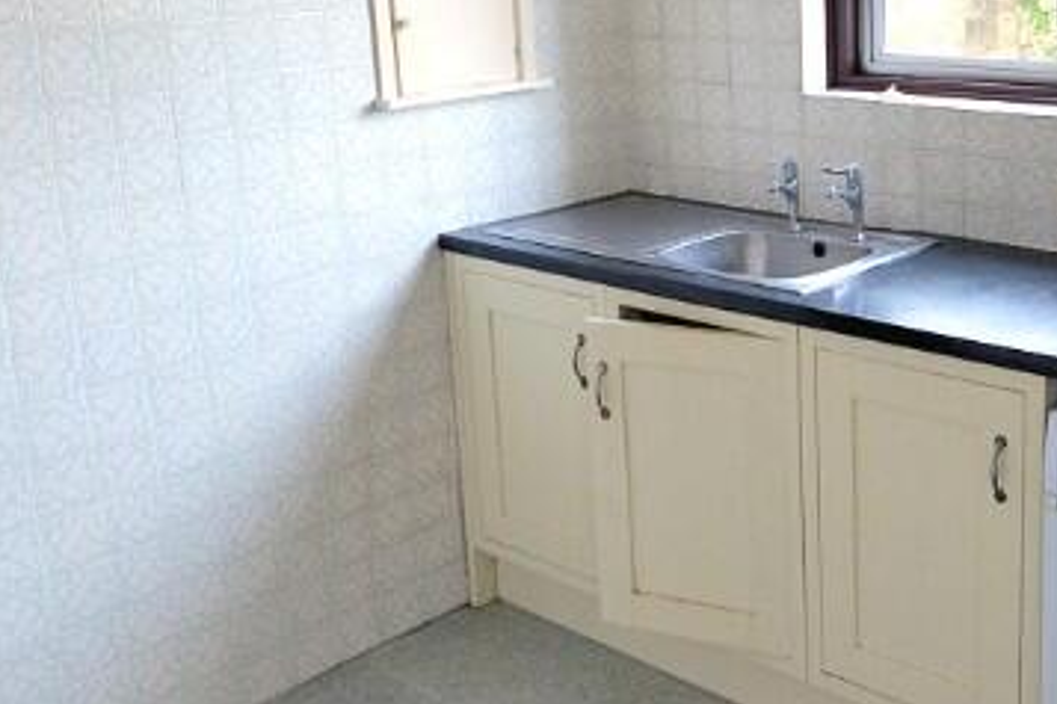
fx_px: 1262
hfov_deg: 43.3
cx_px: 844
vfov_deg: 30.8
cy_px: 201
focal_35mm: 43
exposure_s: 1/20
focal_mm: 10
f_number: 8
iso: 400
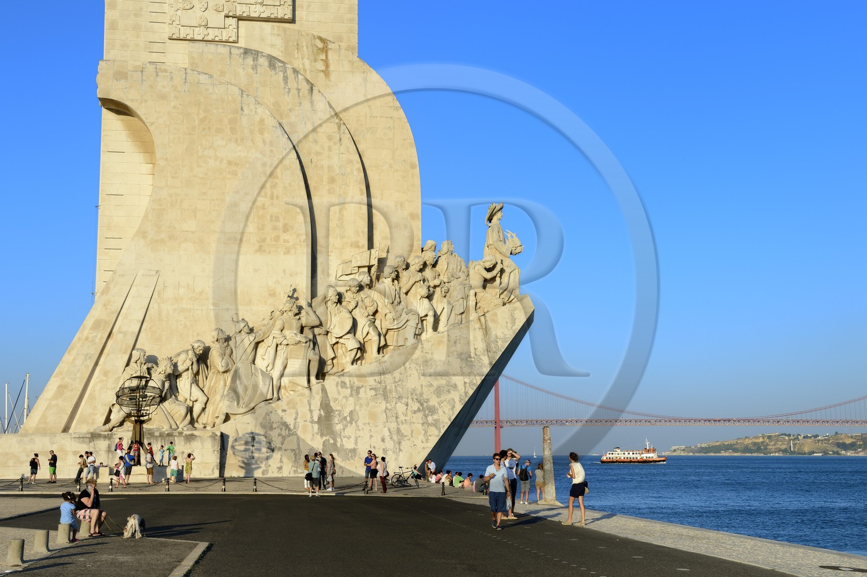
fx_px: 1059
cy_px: 288
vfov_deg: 30.5
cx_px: 434
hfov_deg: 44.5
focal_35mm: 44
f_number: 10
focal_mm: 44
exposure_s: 1/160
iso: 100
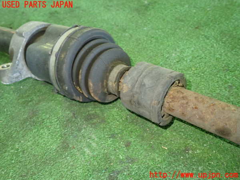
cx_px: 120
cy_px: 90
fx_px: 208
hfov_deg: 60.0
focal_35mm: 30
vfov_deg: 46.8
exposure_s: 1/30
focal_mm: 5.4
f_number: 2.3
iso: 800
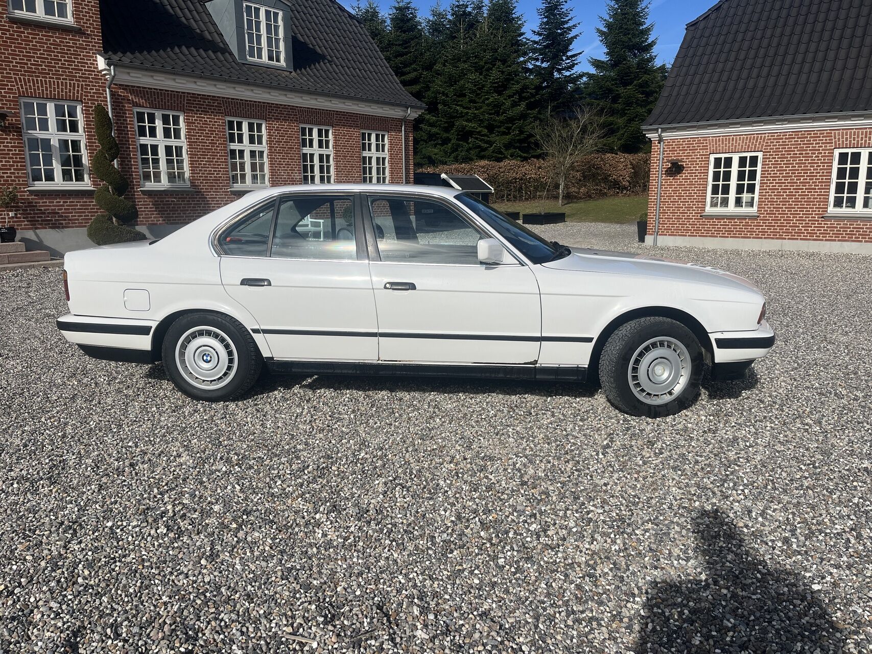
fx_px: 655
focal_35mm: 26
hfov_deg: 67.3
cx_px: 436
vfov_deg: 53.1
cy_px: 327
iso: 50
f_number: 1.6
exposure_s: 1/7353
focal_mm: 5.1
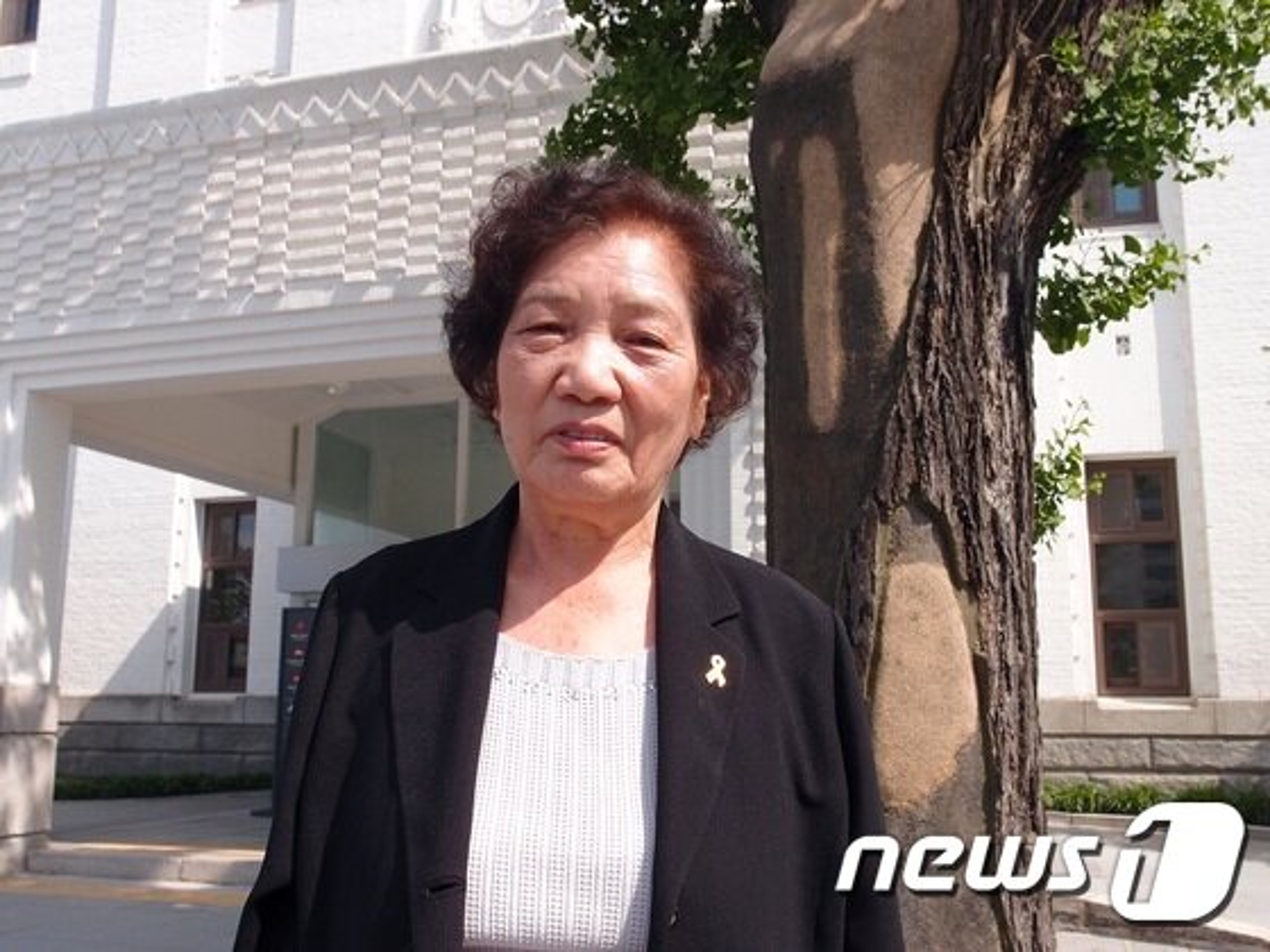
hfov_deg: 54.0
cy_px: 476
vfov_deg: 41.8
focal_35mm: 34
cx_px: 635
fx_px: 1247
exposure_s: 1/800
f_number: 3.5
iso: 100
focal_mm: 7.41
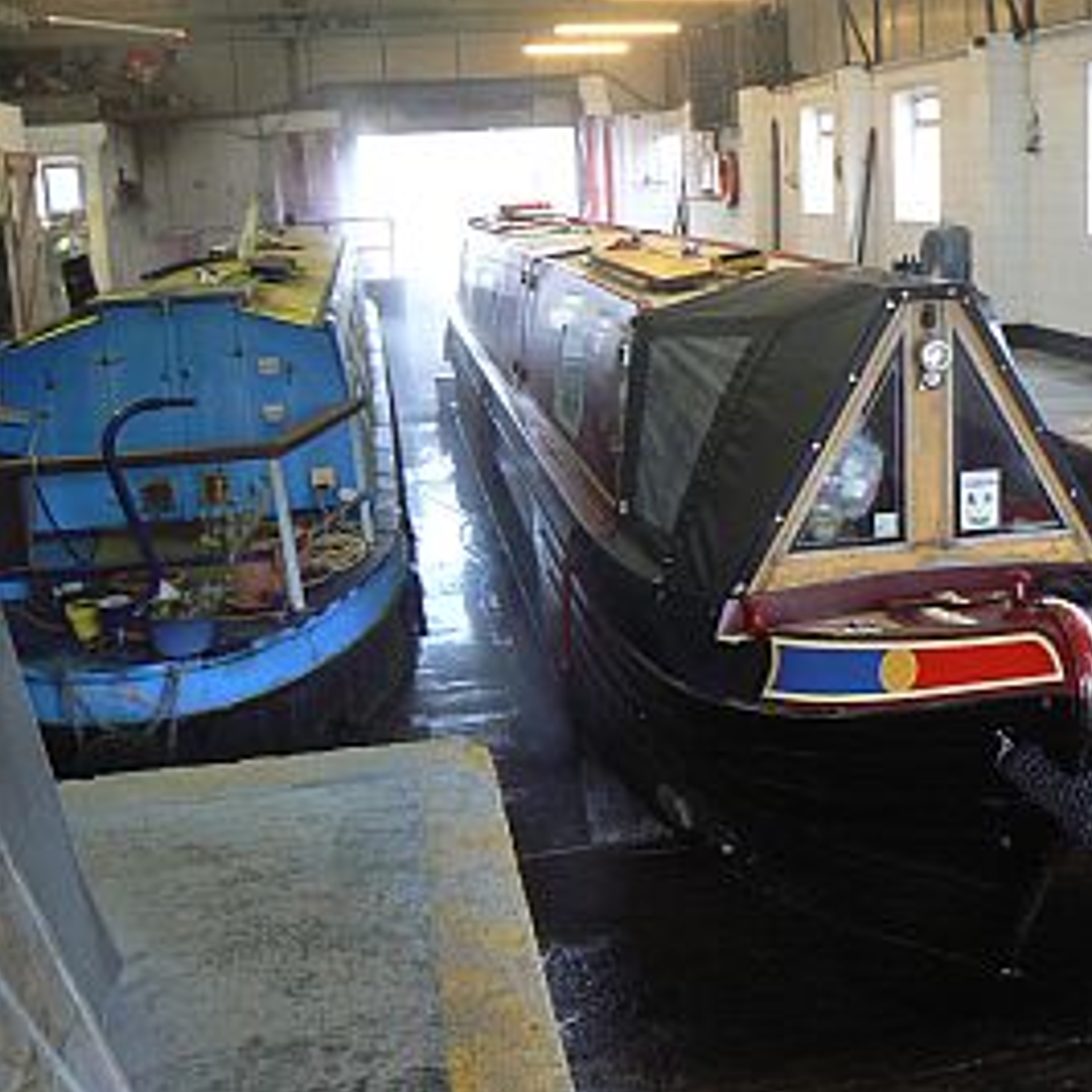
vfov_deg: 39.2
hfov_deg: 38.7
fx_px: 1535
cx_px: 735
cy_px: 550
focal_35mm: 43
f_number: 2.8
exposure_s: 1/8
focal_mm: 6
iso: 200
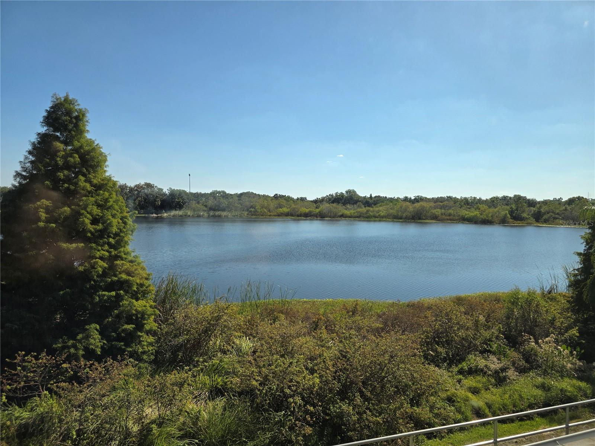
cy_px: 223
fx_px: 395
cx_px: 298
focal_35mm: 23
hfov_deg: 73.9
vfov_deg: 58.9
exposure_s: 1/5296
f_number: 1.7
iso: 80
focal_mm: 6.3
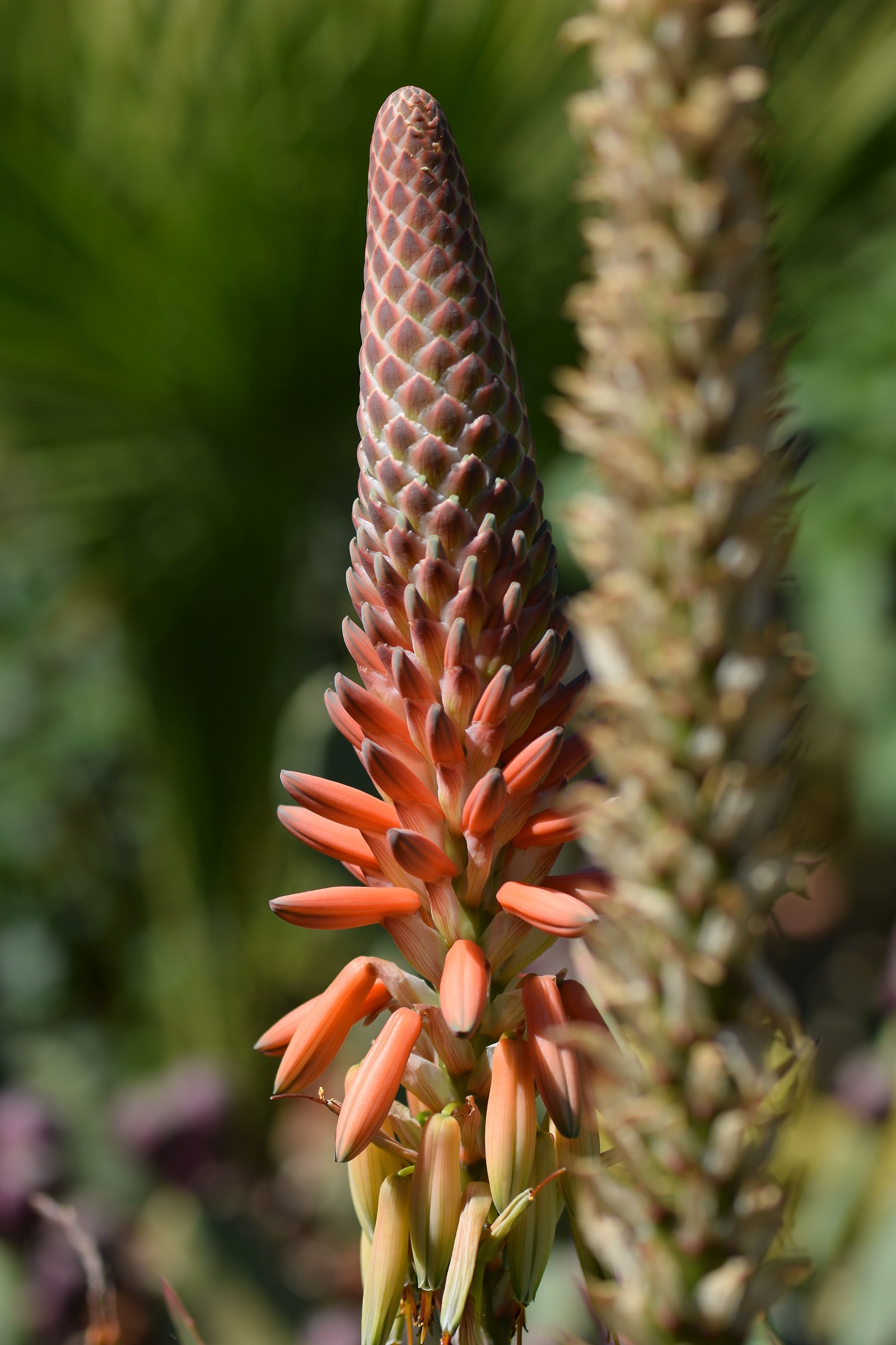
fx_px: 3920
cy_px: 672
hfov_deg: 13.0
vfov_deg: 19.5
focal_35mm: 105
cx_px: 448
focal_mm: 70
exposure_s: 1/1000
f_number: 4
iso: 100
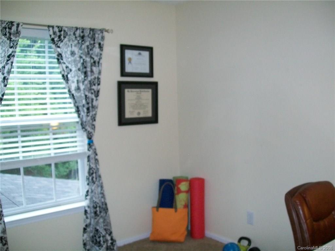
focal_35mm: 36
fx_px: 348
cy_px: 126
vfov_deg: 39.7
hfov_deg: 51.4
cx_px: 168
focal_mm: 6
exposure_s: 1/60
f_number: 2.7
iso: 160
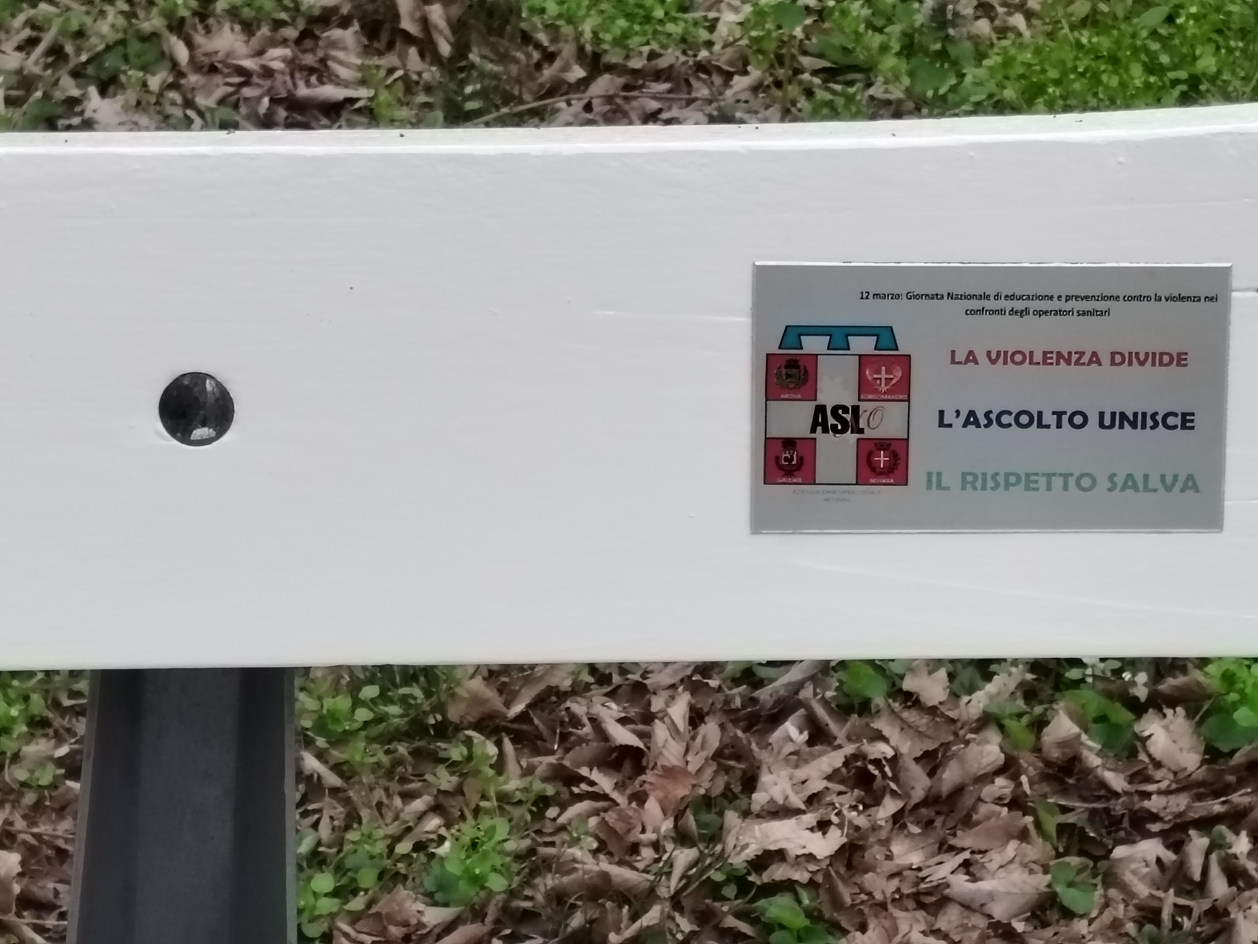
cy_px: 472
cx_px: 629
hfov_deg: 15.8
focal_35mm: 125
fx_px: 4543
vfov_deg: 11.9
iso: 100
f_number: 1.75
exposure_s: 1/210
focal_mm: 5.25
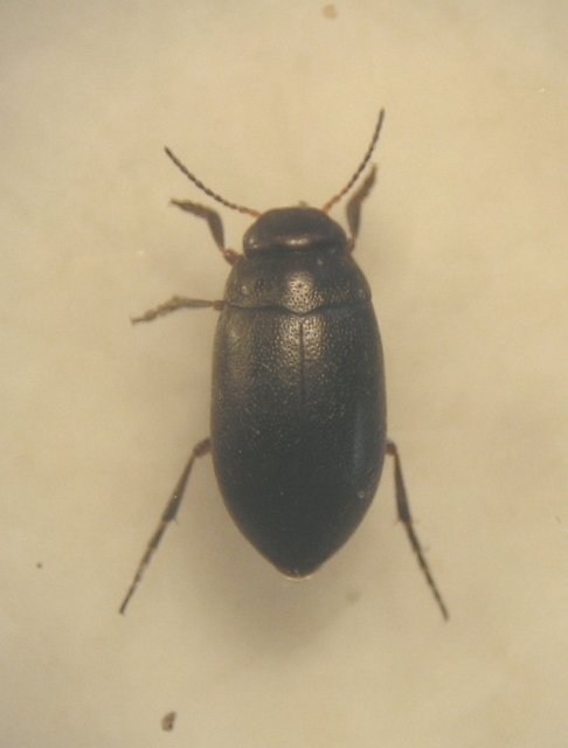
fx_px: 825
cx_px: 284
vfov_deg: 48.8
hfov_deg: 38.0
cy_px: 374
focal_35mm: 38
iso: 50
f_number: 2.8
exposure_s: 1/40
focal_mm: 6.3
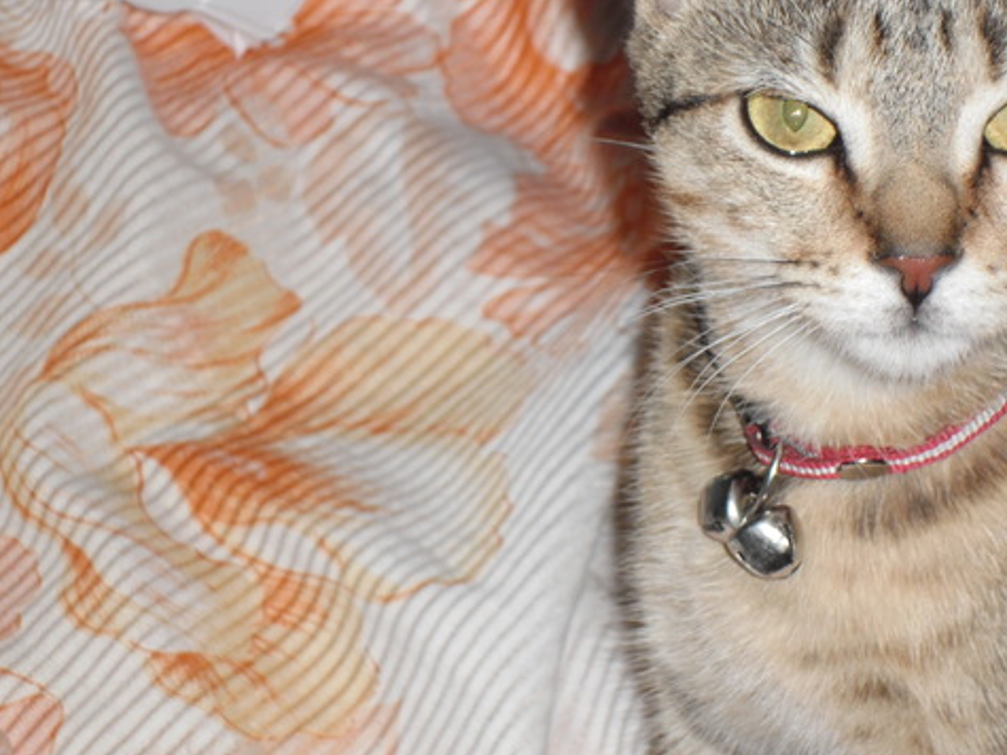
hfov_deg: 10.9
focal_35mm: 182
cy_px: 352
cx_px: 611
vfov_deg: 8.2
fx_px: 5293
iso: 100
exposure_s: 1/90
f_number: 5.9
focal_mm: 24.5
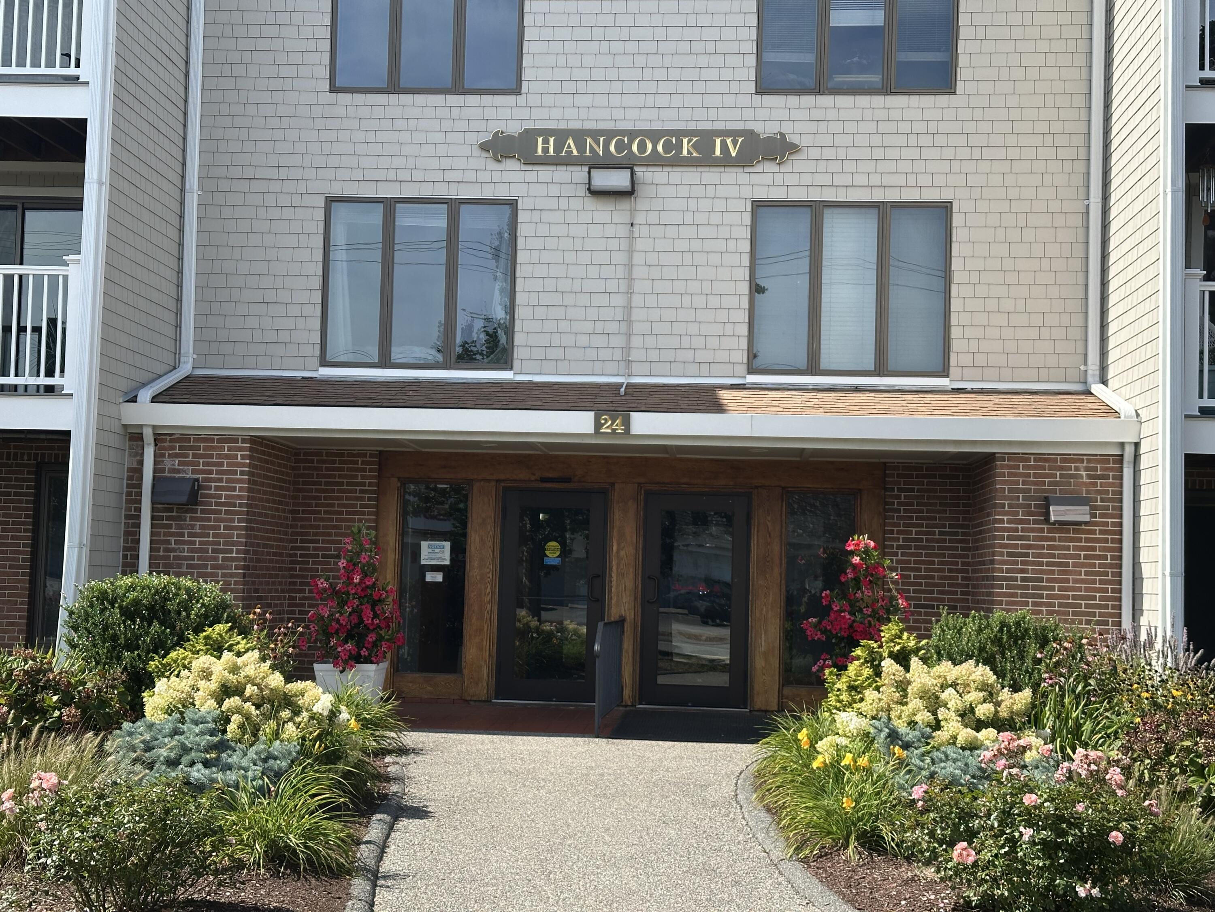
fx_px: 1685
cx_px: 608
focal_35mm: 48
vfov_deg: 30.3
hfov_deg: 39.7
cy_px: 456
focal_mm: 6.86
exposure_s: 1/1880
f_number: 1.78
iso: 64
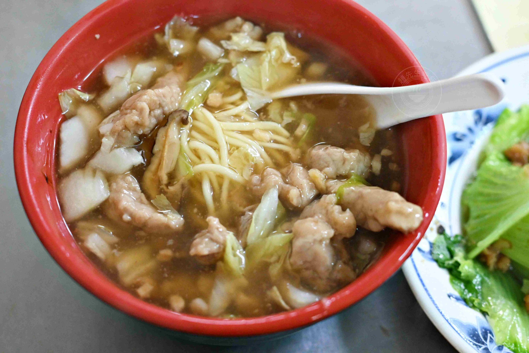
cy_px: 176
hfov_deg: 27.0
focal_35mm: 75
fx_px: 1102
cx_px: 264
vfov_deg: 18.2
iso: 3200
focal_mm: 50
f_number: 3.2
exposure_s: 1/200
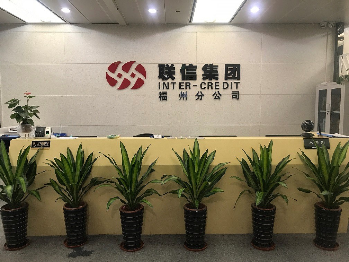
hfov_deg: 63.4
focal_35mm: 28
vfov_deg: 49.7
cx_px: 174
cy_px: 131
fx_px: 282
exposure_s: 1/20
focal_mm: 3.99
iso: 32
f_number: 1.8
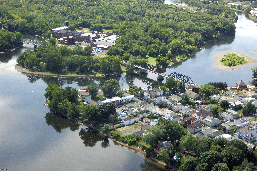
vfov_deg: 21.5
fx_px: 449
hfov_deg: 31.9
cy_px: 86
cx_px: 128
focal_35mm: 63
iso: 400
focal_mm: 42
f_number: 4.5
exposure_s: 1/1600
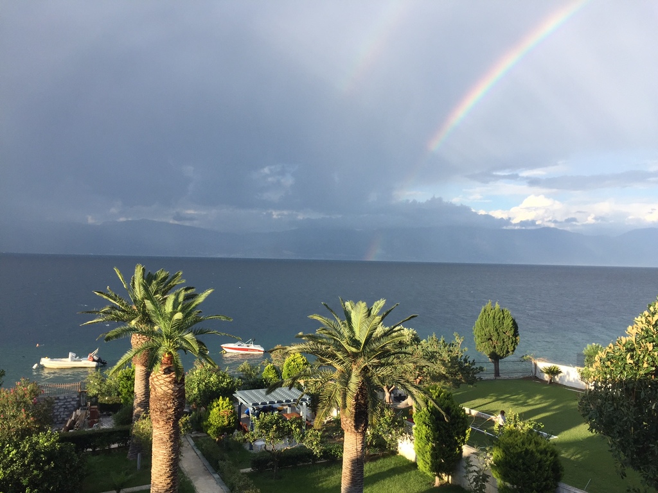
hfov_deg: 61.7
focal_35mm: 29
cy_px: 246
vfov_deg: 48.2
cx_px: 329
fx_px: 551
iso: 32
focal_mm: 4.15
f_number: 2.2
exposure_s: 1/920
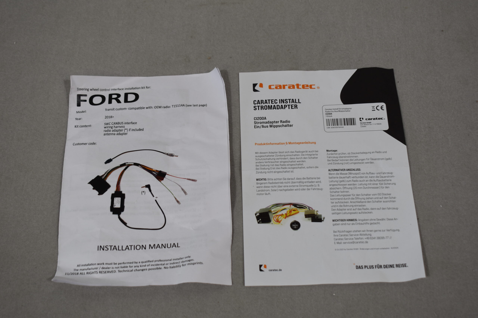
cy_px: 159
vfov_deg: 26.5
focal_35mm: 51
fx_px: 677
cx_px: 239
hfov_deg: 38.9
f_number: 5.6
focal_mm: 34
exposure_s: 1/125
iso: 220
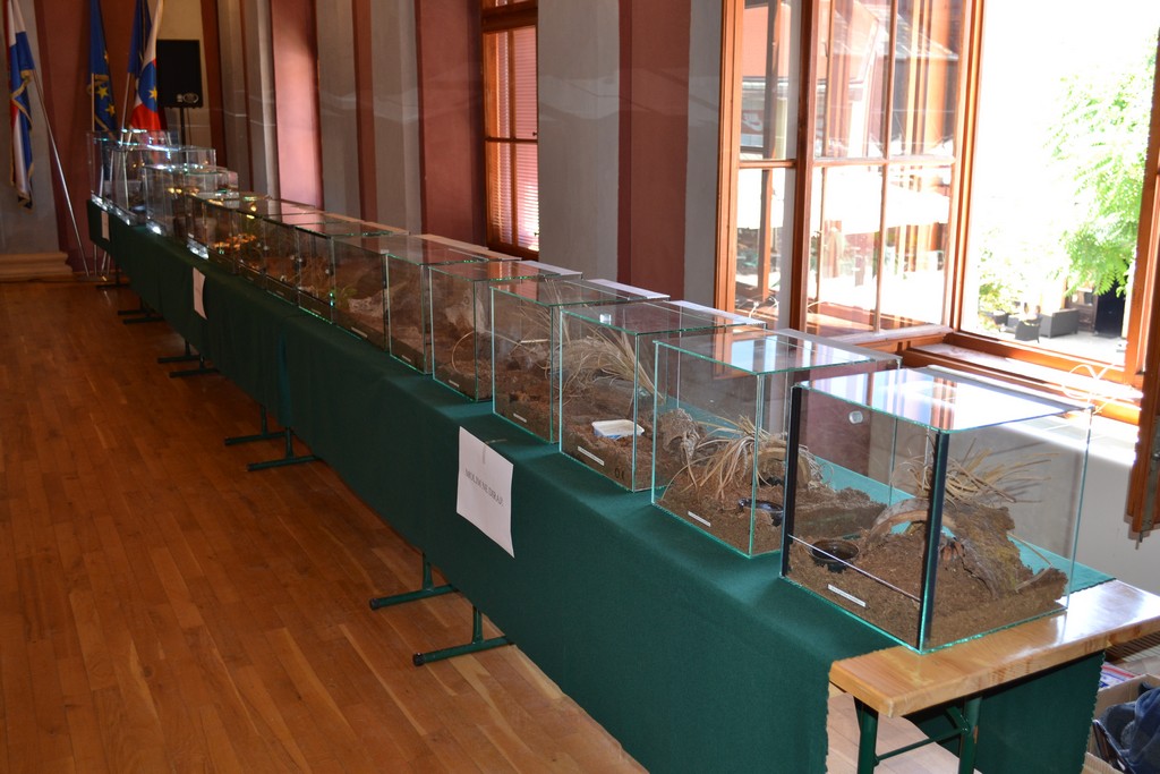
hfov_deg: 57.2
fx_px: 1063
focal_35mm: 33
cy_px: 387
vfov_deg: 40.0
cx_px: 580
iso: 400
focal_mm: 22
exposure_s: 1/60
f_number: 4
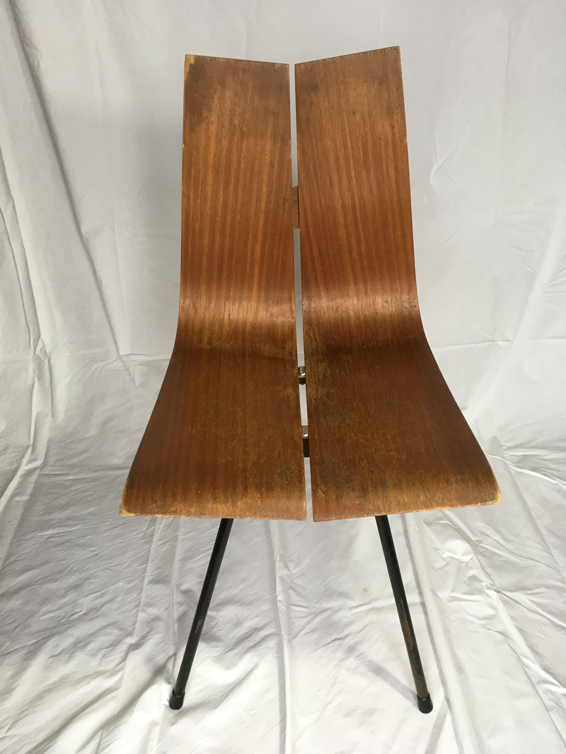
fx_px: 632
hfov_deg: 48.2
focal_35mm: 29
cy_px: 377
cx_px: 283
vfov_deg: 61.7
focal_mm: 4.15
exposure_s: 1/33
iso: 80
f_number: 2.2
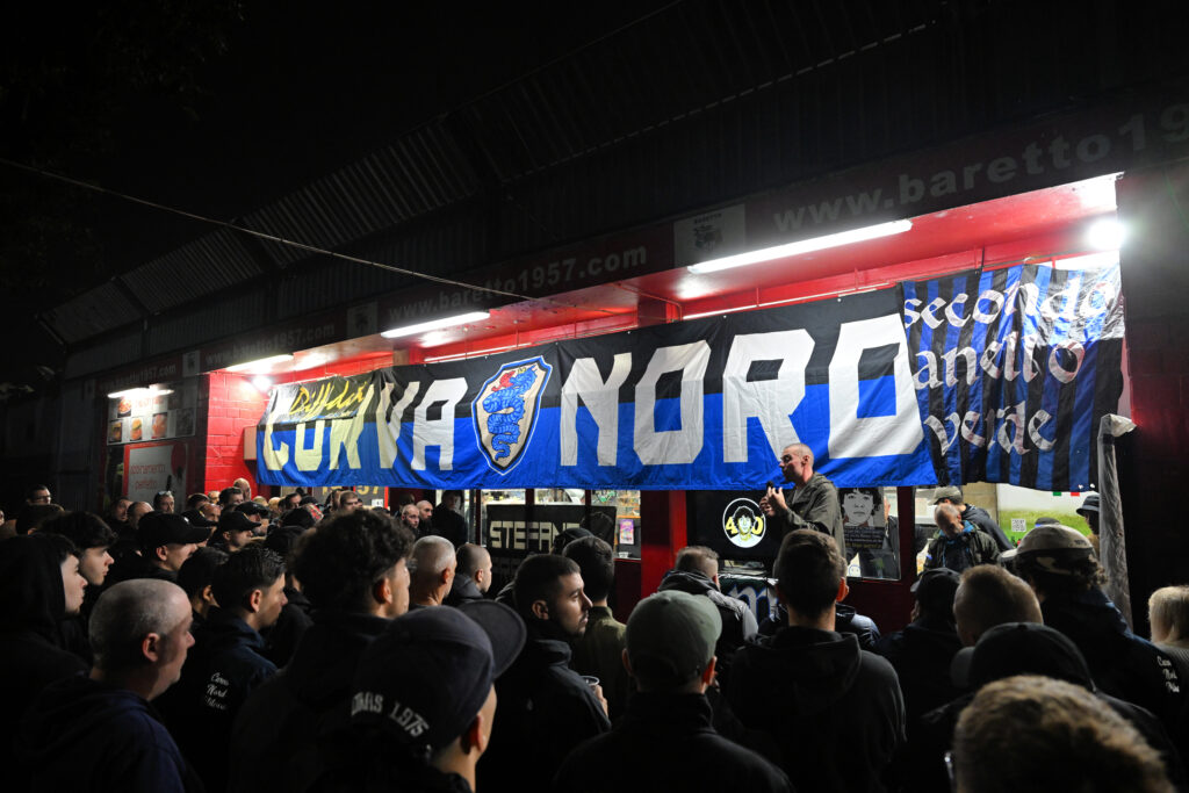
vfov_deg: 53.1
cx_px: 594
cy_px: 396
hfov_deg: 73.7
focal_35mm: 24
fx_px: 793
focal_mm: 24
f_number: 4.5
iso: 2500
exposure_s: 1/160
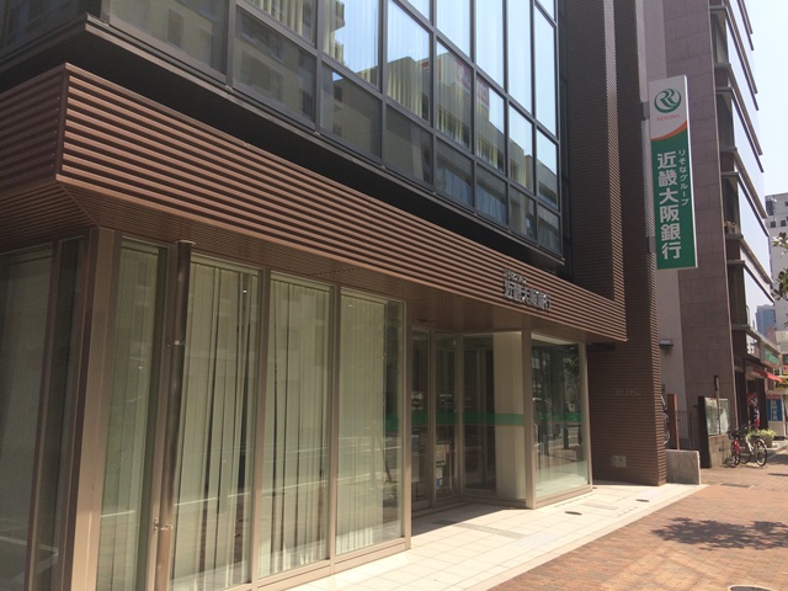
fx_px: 660
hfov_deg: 61.7
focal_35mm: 29
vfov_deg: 48.2
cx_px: 394
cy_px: 296
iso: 32
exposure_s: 1/1520
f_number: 2.2
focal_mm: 4.15
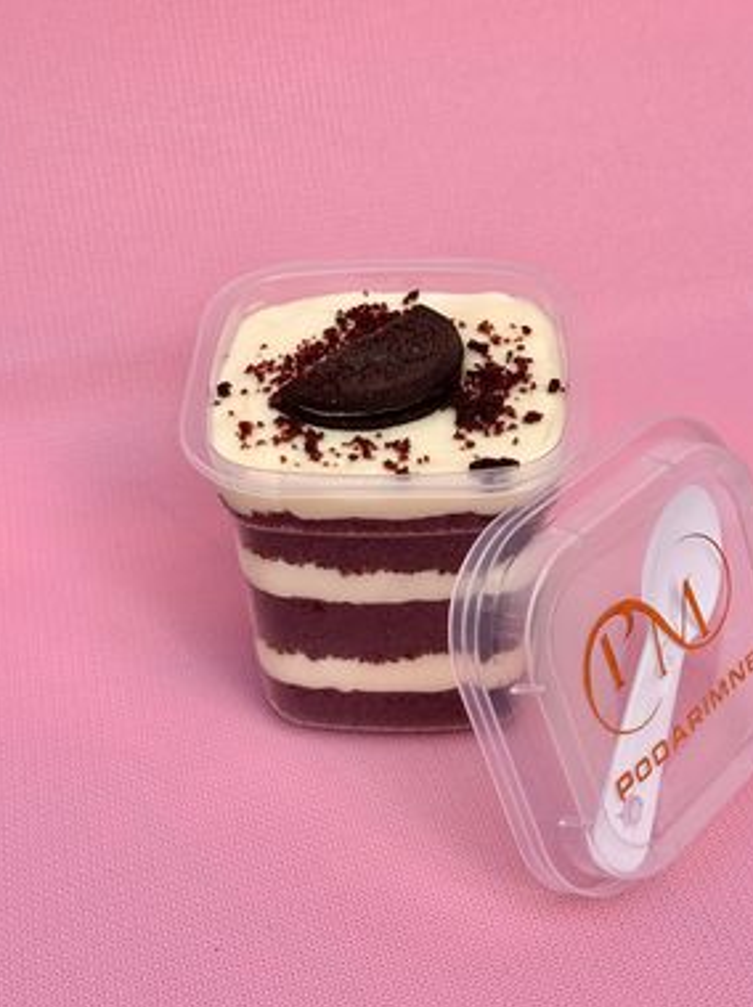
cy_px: 478
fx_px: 1570
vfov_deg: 35.6
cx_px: 408
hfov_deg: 27.0
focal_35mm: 54
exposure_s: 1/2415
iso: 64
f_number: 1.78
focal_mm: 6.76
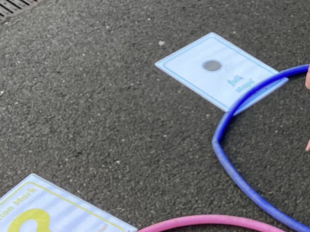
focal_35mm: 88
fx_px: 788
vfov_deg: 16.7
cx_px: 313
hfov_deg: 21.4
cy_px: 82
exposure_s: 1/107
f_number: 2.4
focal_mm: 3.3
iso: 25
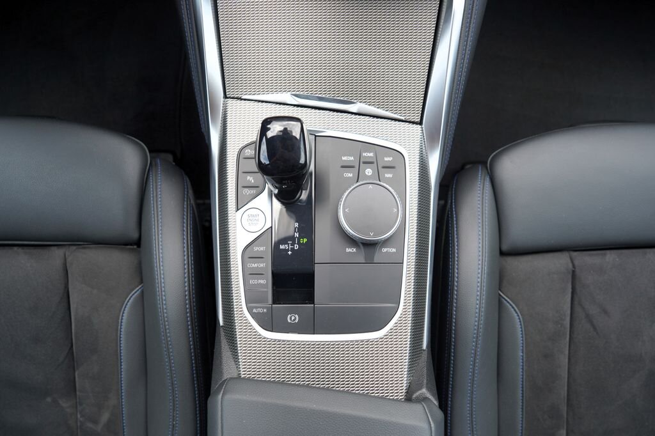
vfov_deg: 53.1
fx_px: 437
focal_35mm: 24
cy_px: 218
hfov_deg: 73.8
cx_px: 328
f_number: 4
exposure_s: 1/160
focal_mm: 24
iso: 125
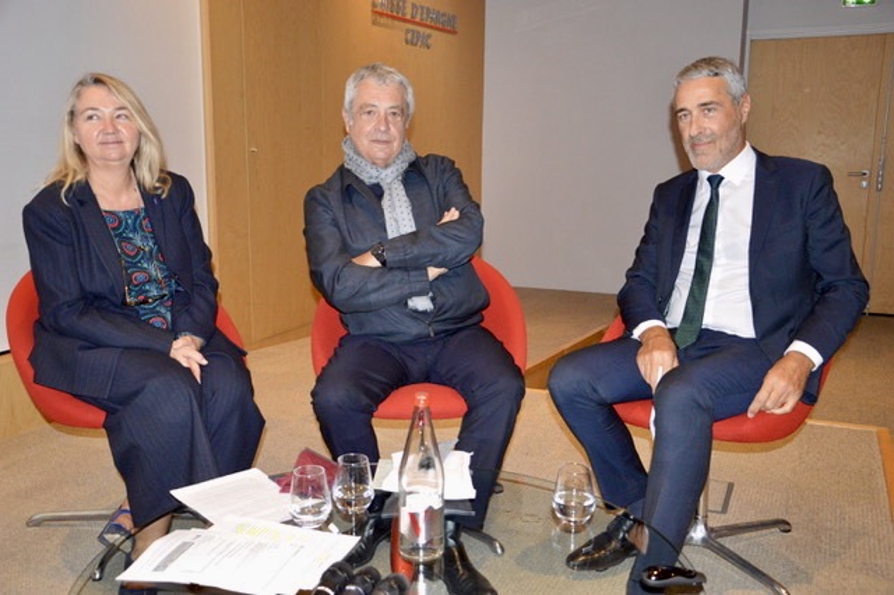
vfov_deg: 36.8
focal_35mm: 36
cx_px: 447
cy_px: 298
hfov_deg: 53.2
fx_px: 894
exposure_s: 1/60
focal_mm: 24
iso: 1800
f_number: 3.8
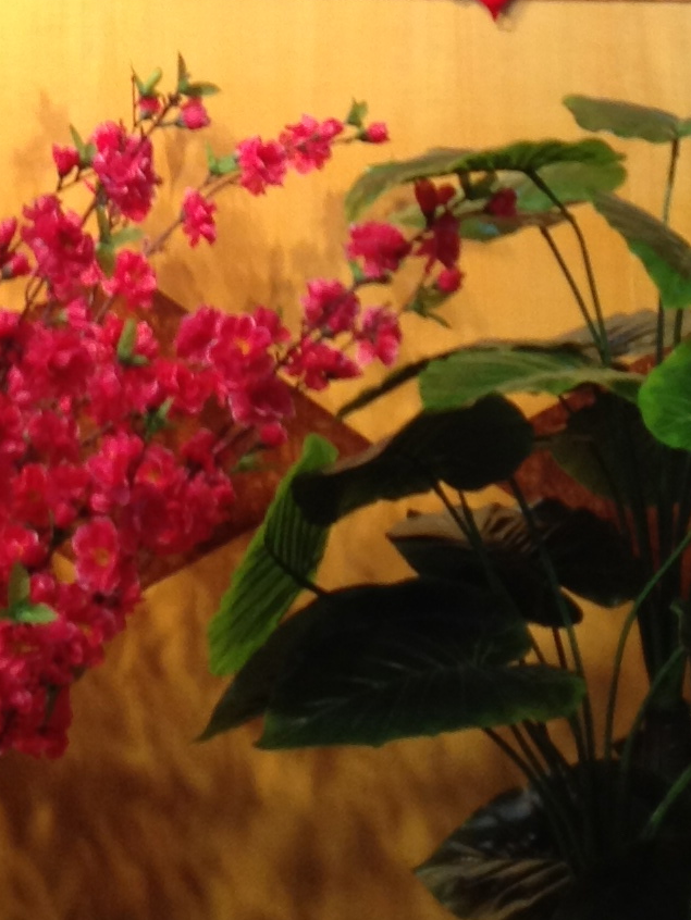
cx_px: 17
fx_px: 3591
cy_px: -458
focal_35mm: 135
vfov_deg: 13.7
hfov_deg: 10.9
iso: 64
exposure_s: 1/20
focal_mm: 4.28
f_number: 2.4
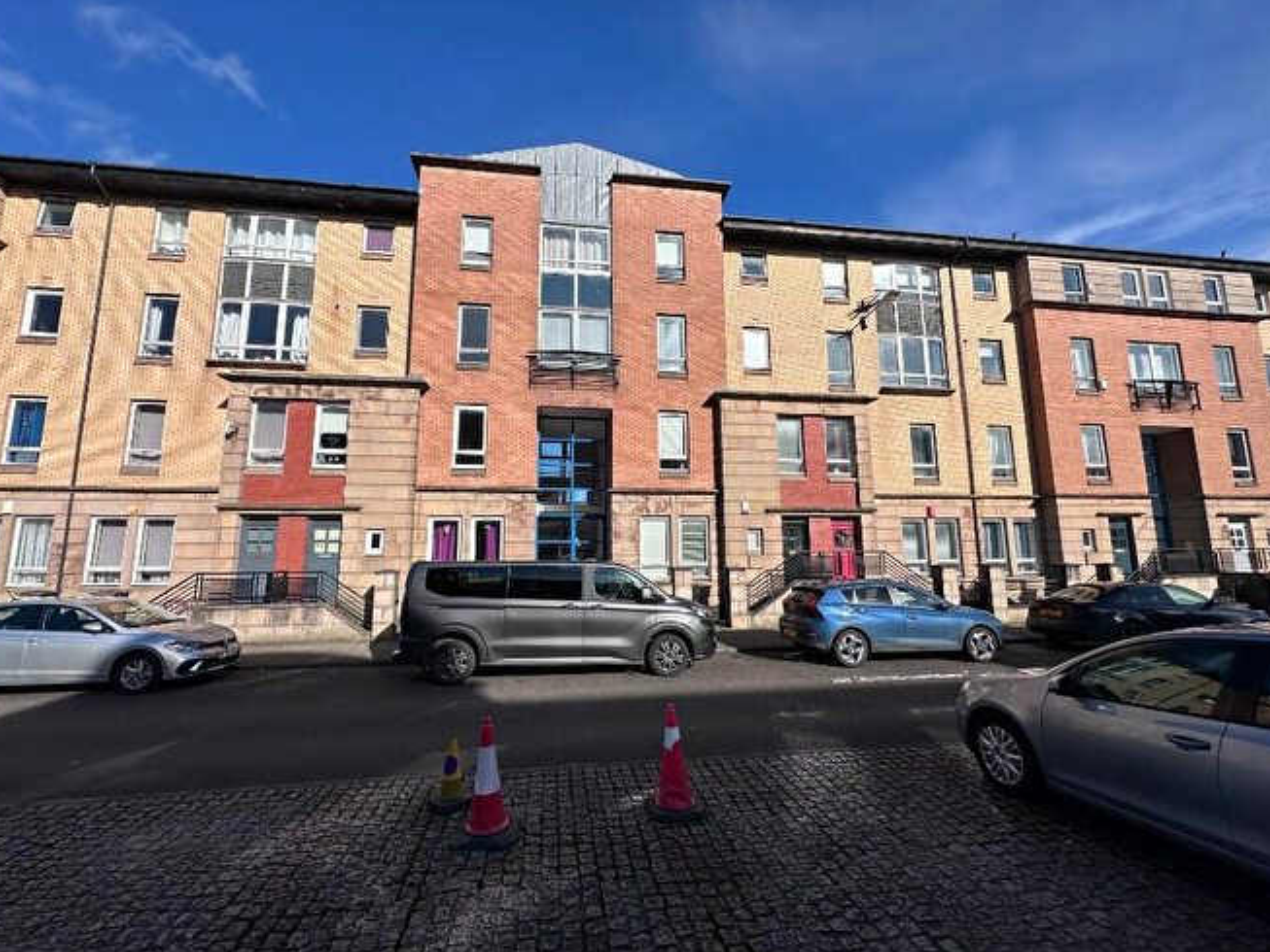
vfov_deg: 81.8
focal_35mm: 15
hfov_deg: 98.2
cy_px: 475
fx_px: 550
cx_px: 624
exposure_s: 1/3205
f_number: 2.2
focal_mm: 2.22
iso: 40
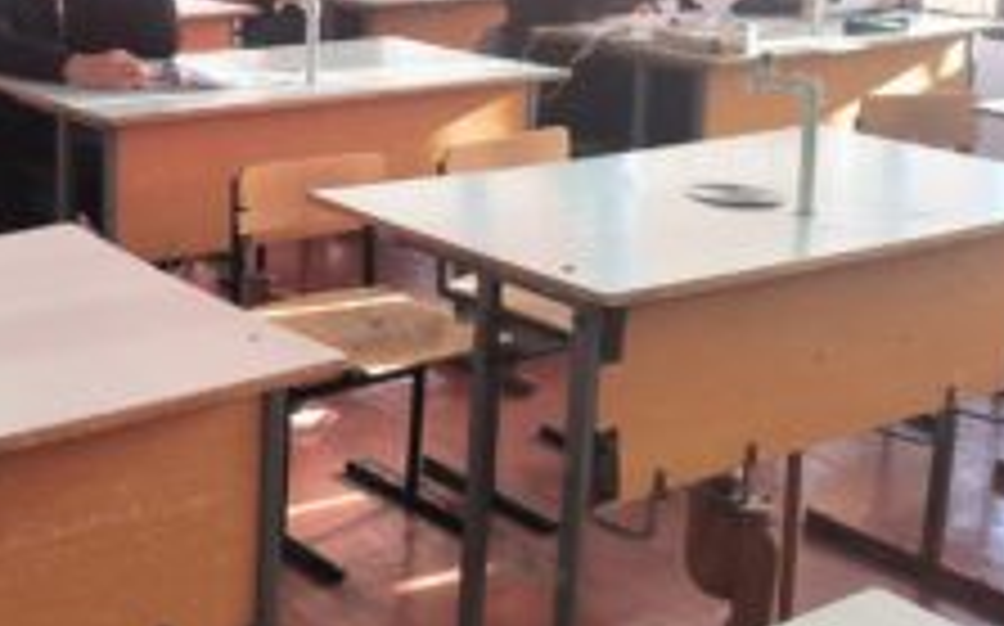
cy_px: 74
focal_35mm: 57
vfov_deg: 22.2
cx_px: 99
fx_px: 1558
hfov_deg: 33.8
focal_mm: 5.24
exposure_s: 1/50
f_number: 1.7
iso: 216
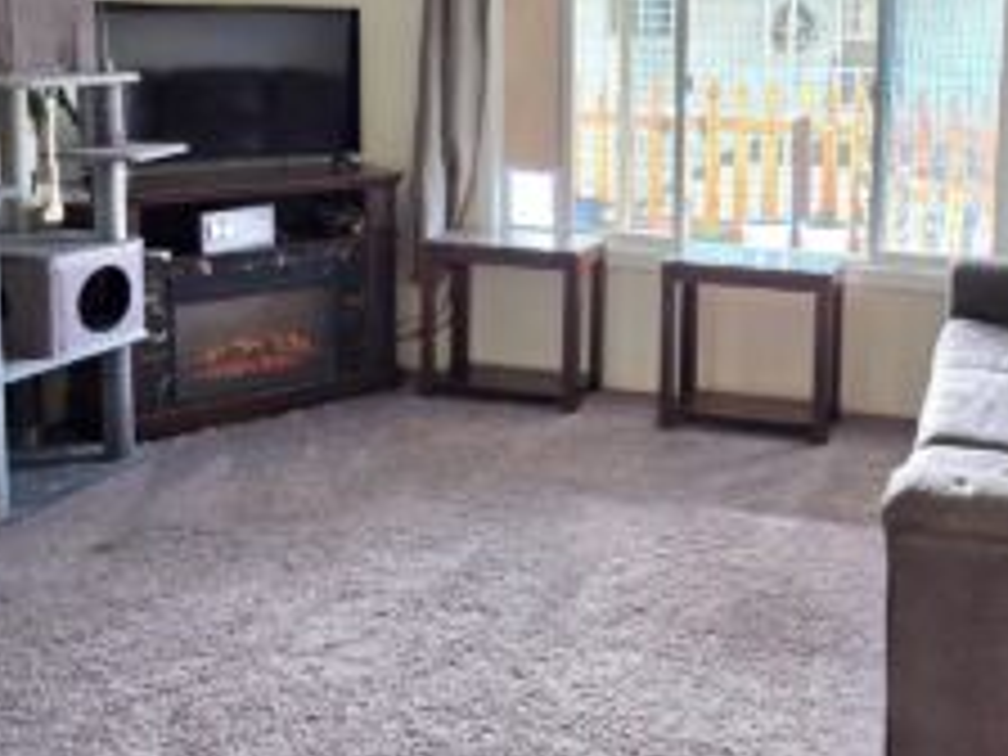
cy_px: 158
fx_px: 1194
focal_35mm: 41
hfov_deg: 44.3
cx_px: 756
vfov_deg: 34.1
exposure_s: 1/120
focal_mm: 6.3
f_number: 1.7
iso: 100
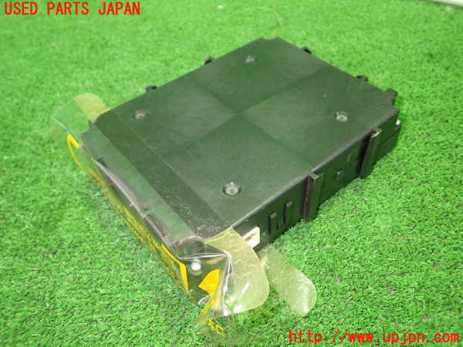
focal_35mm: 30
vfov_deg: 46.8
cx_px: 232
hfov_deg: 60.0
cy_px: 174
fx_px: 401
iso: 640
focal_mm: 5.4
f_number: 2.3
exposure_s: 1/30
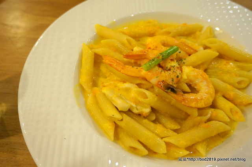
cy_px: 84
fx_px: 231
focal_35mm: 33
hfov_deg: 57.3
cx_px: 126
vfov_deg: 39.9
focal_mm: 22
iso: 2500
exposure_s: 1/60
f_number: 4
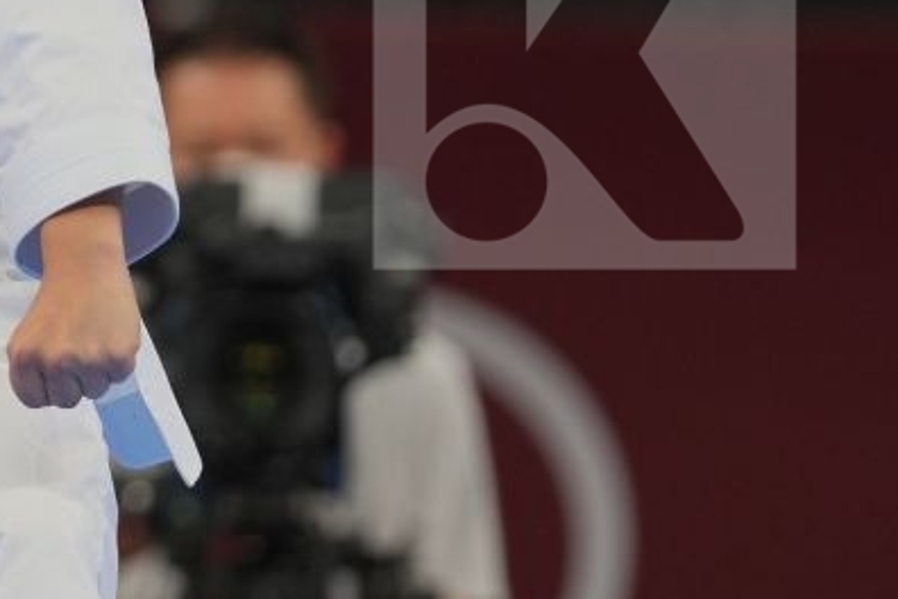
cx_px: -184
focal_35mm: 908
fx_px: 22648
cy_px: 64
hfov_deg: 2.3
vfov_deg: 1.5
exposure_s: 1/500
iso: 250
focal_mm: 200
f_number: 2.8
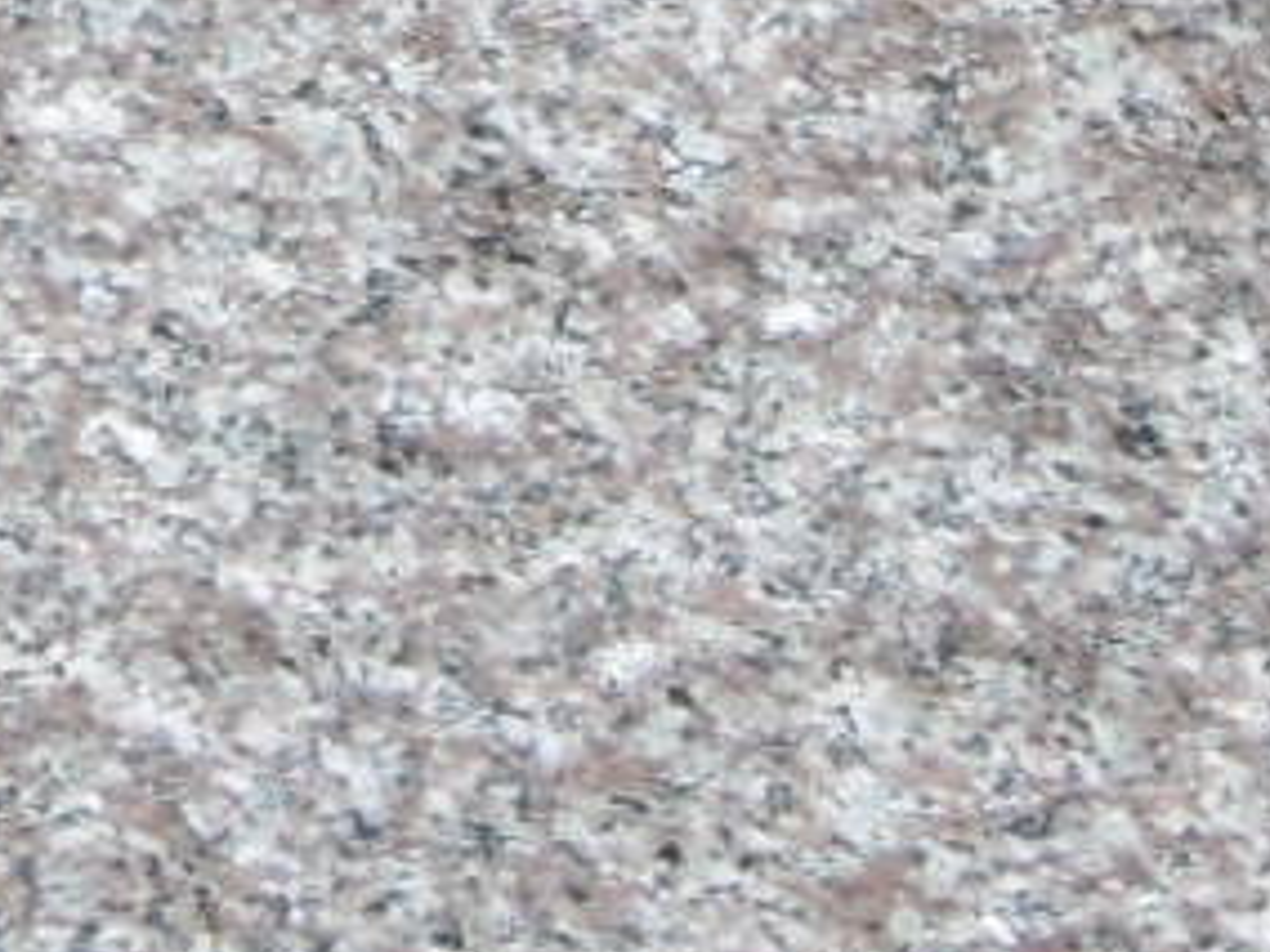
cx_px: -850
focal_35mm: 310
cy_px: -1984
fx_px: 11373
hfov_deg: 6.3
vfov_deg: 4.6
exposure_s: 1/250
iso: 100
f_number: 3.8
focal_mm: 7.7
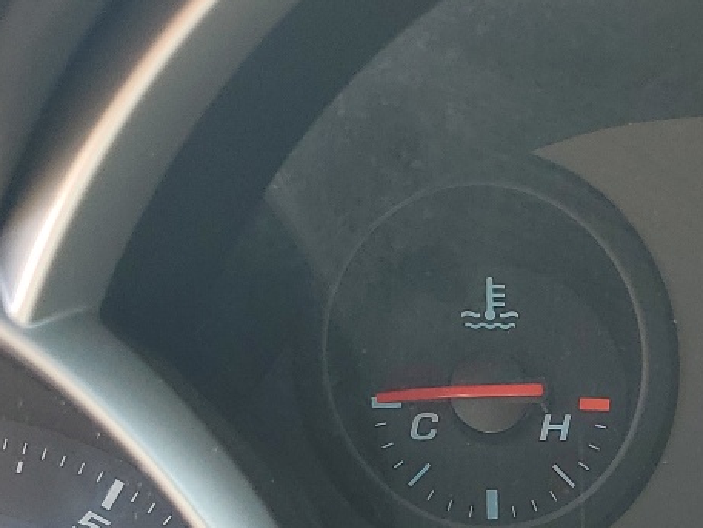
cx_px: 649
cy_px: 788
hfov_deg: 21.0
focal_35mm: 91
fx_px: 1849
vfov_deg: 15.1
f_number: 1.5
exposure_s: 1/135
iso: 50
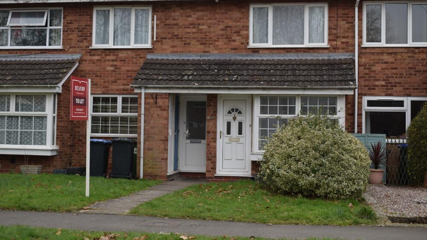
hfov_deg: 42.9
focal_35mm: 48
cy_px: 103
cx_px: 212
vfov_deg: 24.9
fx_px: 544
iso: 125
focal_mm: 30
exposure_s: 1/60
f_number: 7.1
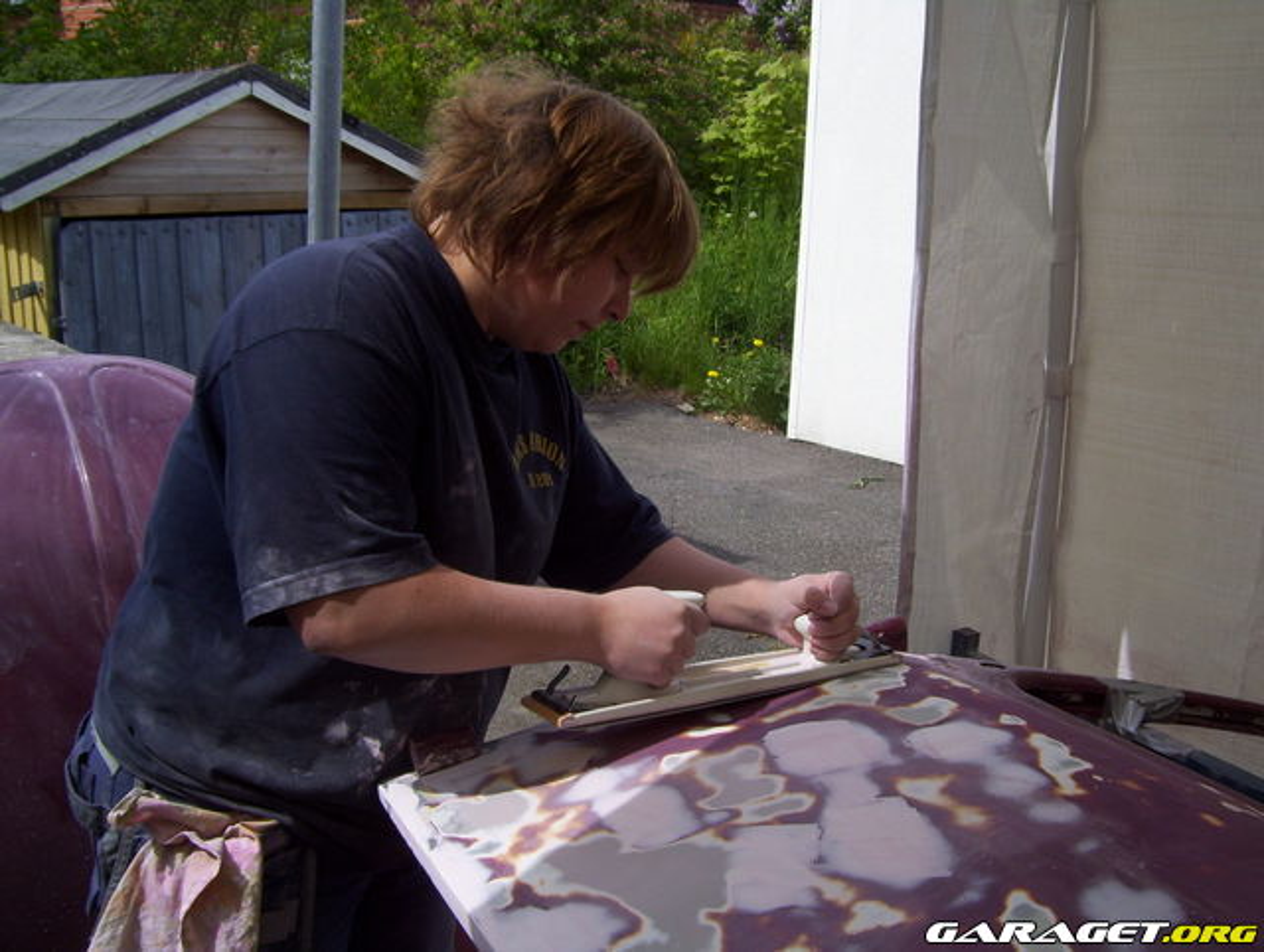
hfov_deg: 51.3
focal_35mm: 36
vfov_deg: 39.8
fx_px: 1317
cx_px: 632
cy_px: 476
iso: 80
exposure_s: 1/400
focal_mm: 6
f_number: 4.8
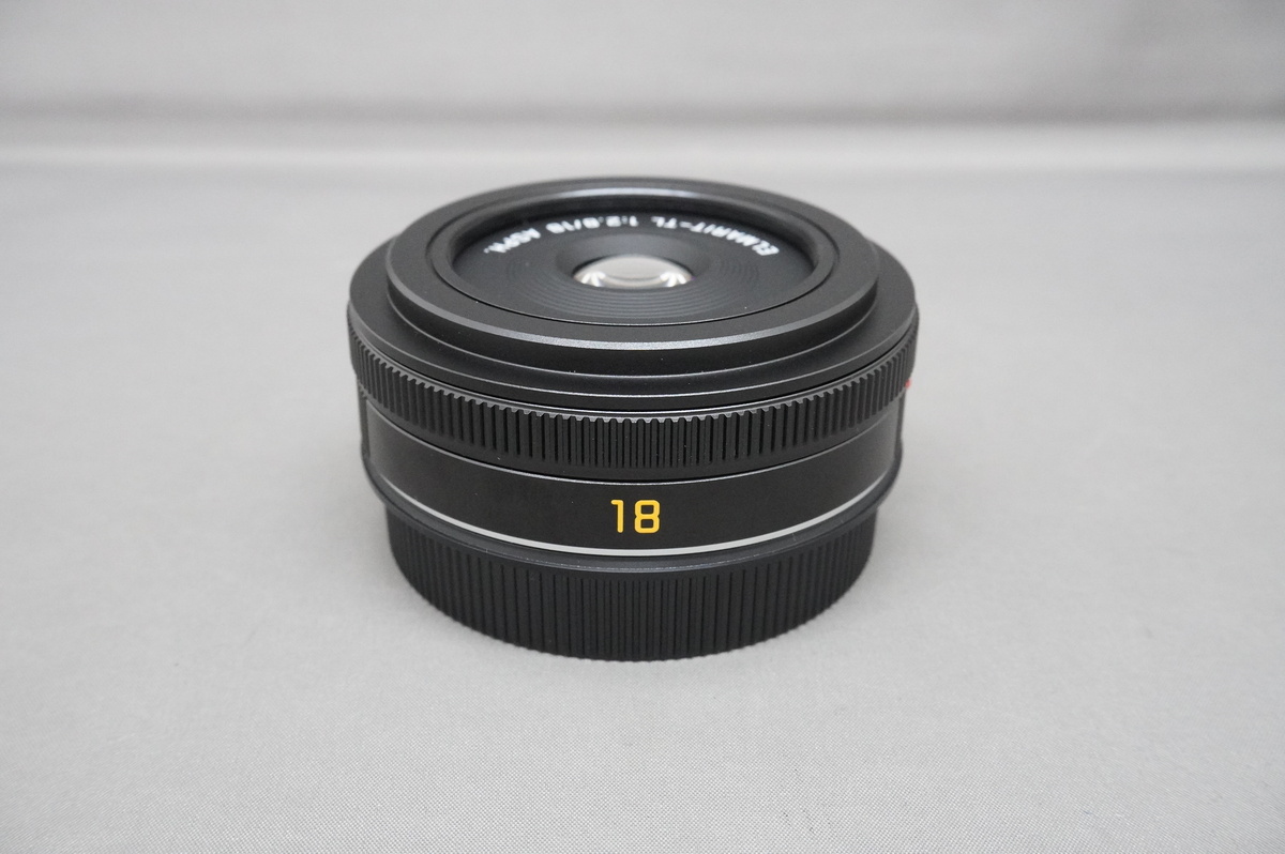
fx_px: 1391
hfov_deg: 49.6
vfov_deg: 34.2
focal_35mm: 39
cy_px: 427
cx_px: 642
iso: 6400
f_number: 11
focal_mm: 26
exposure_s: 1/40
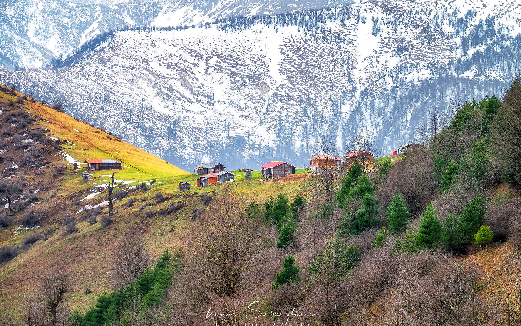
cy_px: 173
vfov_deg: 6.6
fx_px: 2826
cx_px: 261
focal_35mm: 199
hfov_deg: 10.5
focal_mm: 195
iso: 200
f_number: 8
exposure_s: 1/125
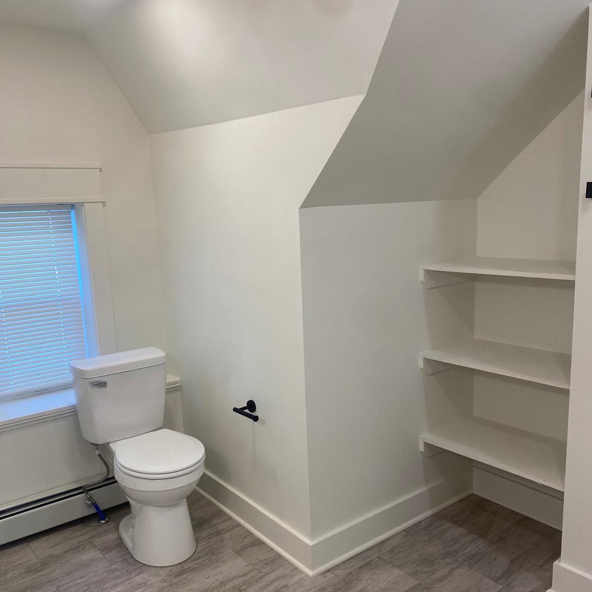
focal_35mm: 31
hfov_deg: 52.5
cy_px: 326
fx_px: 600
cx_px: 293
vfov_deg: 52.4
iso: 80
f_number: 1.8
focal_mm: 4.25
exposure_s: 1/120
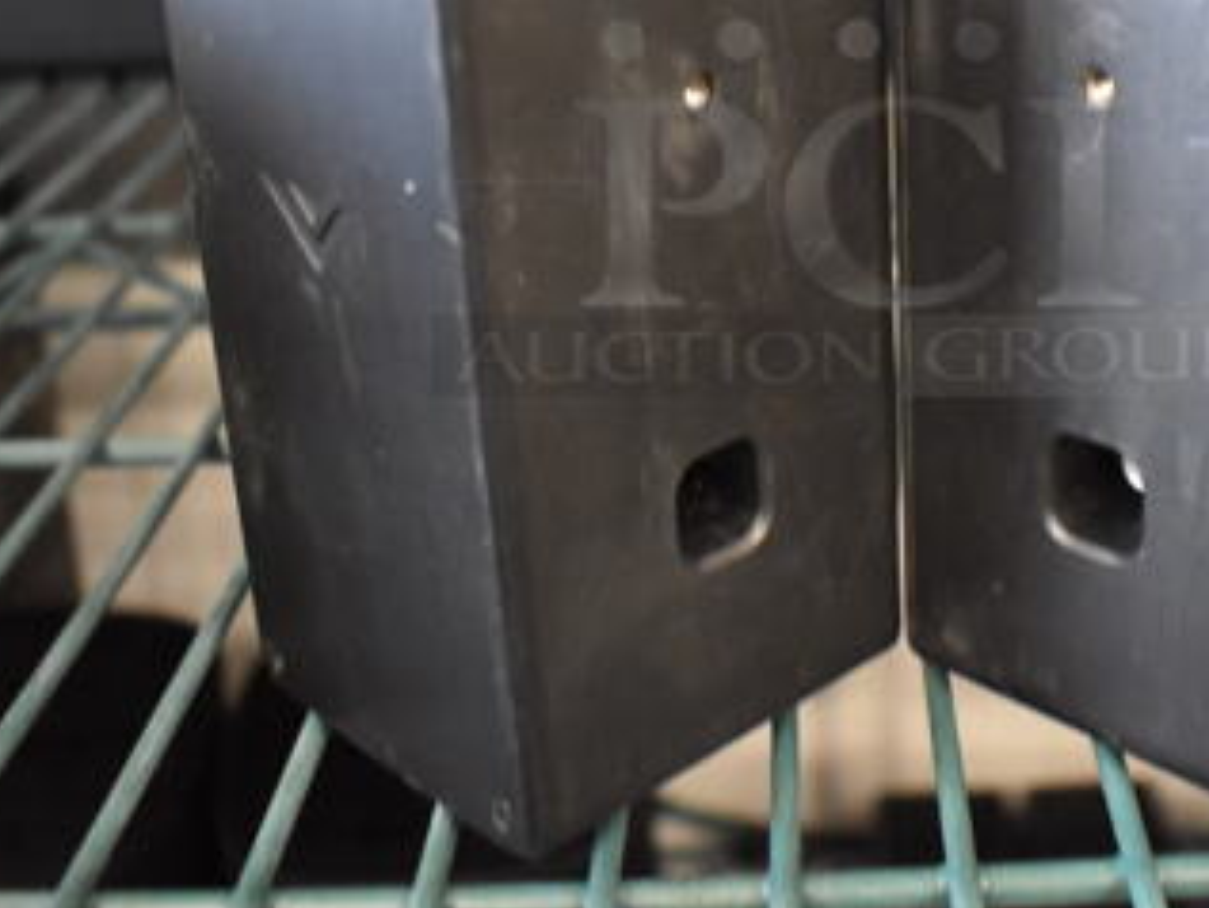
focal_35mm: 50
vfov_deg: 28.6
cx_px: 858
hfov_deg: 37.5
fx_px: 1747
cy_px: 195
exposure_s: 1/60
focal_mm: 18
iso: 3200
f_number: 4
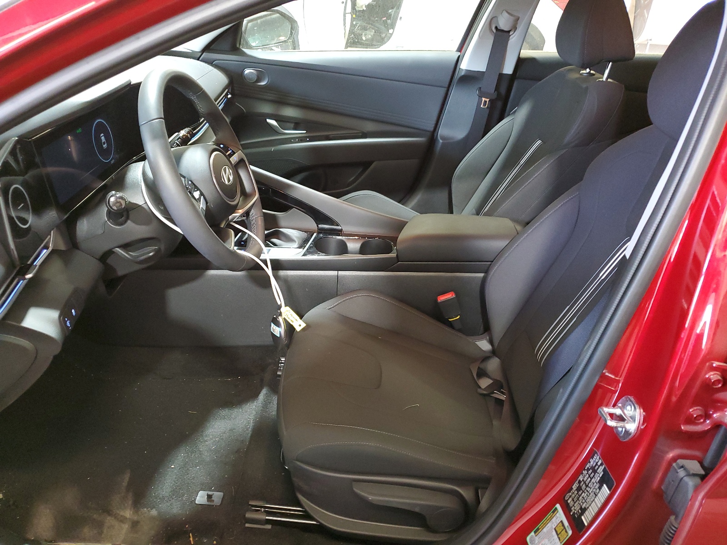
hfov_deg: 67.3
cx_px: 364
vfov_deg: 53.1
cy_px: 272
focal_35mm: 26
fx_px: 546
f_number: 1.5
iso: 292
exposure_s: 1/17
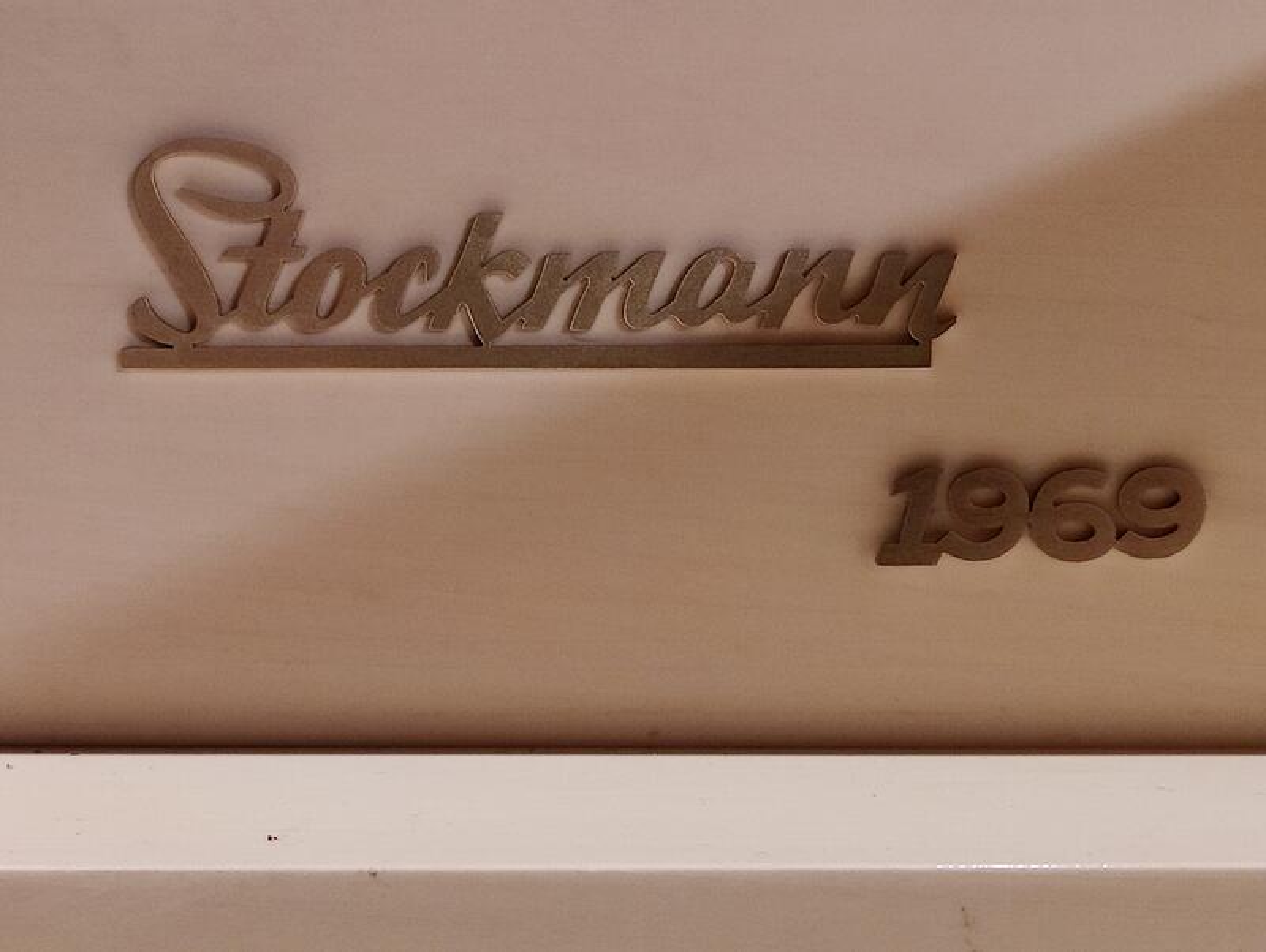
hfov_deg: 52.6
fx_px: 1282
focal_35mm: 35
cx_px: 633
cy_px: 476
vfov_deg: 40.8
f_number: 1.88
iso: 995
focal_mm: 6.06
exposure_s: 1/100
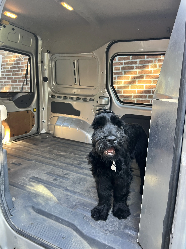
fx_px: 186
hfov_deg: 53.1
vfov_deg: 67.3
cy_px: 124
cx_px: 93
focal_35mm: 26
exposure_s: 1/71
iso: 125
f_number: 1.5
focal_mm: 5.7
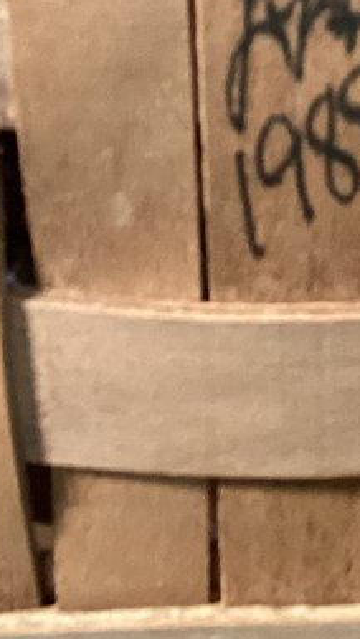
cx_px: 458
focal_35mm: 132
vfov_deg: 15.7
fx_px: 2238
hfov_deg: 9.1
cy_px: -97
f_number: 2.4
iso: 320
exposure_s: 1/40
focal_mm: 3.3
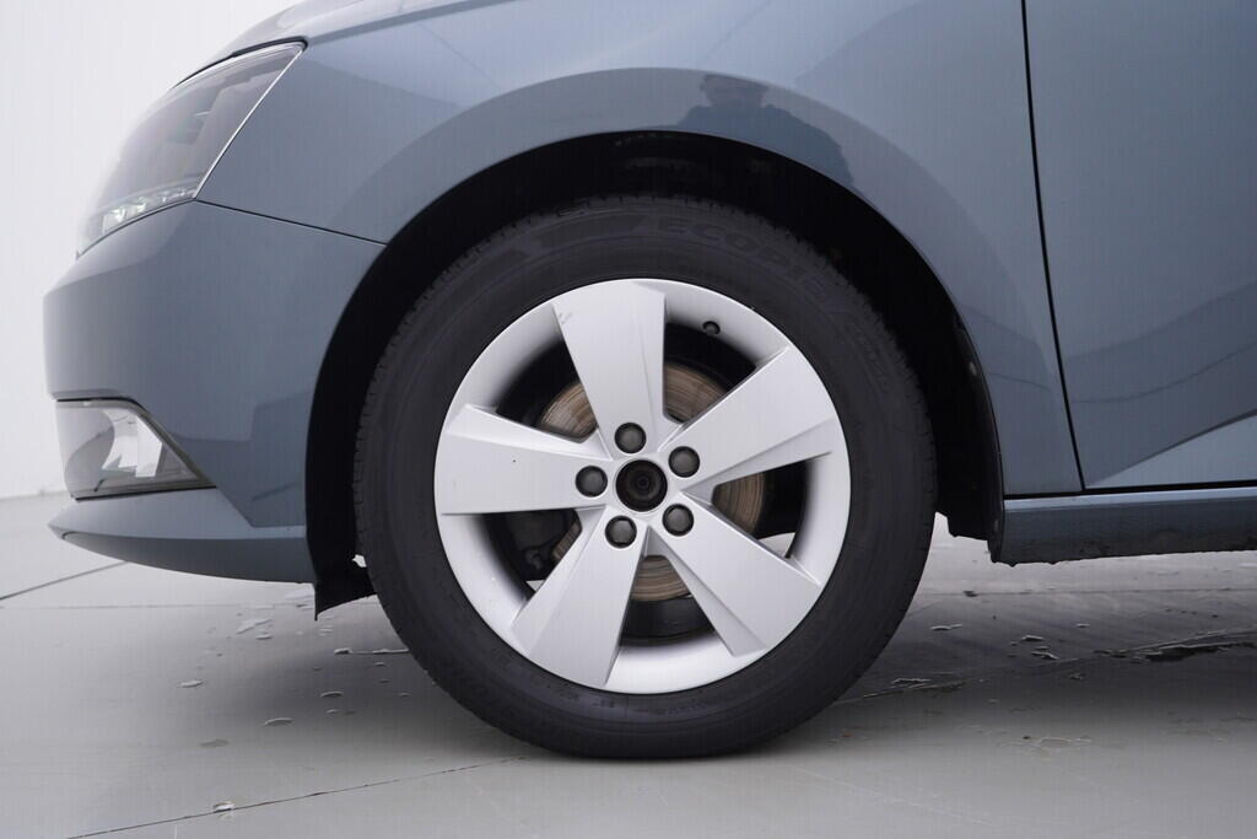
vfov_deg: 36.9
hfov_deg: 53.1
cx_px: 628
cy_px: 420
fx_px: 1257
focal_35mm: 36
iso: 125
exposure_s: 1/60
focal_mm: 24
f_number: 4
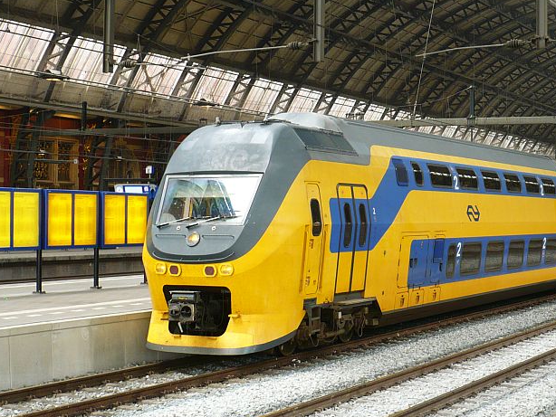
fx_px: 1205
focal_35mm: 75
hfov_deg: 25.7
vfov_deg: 19.6
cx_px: 409
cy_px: 164
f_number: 3.2
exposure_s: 1/30
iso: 100
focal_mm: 7.5
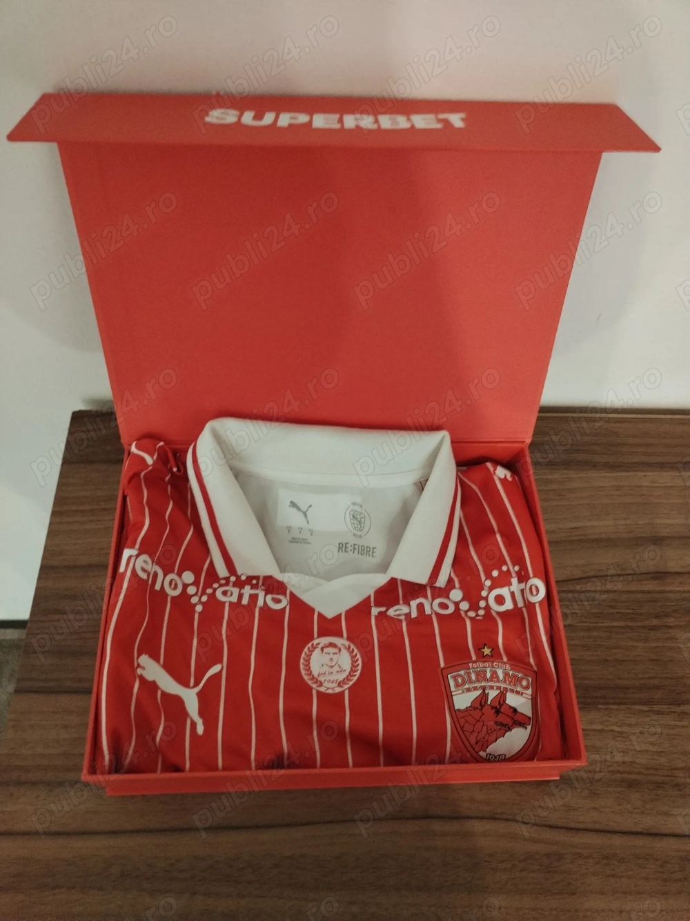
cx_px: 345
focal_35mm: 29
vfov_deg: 61.7
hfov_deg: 48.2
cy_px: 460
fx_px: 771
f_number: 1.8
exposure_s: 1/25
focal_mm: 4.75
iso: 1775
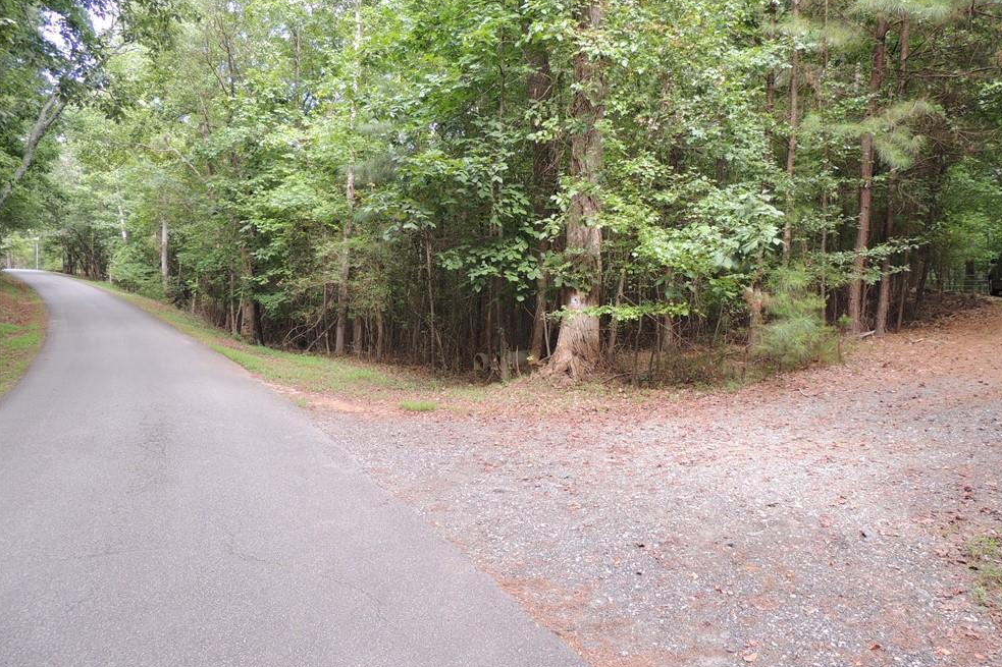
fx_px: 723
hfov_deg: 69.4
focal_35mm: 26
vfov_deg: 49.3
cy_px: 280
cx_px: 518
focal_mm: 4.3
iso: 100
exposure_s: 1/60
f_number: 3
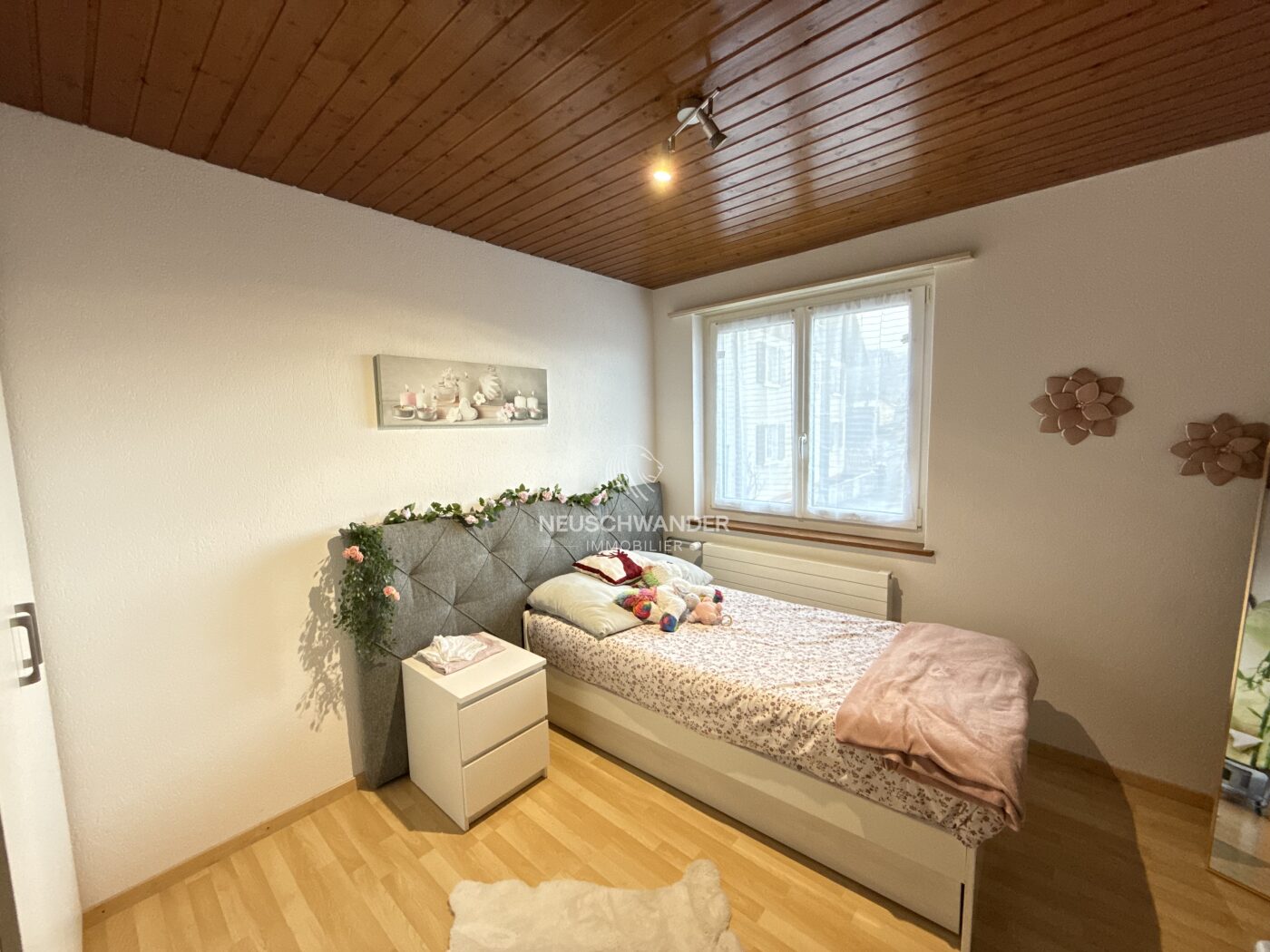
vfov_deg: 85.7
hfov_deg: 102.1
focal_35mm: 14
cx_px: 635
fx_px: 514
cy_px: 476
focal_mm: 2.22
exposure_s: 1/50
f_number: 2.2
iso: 500
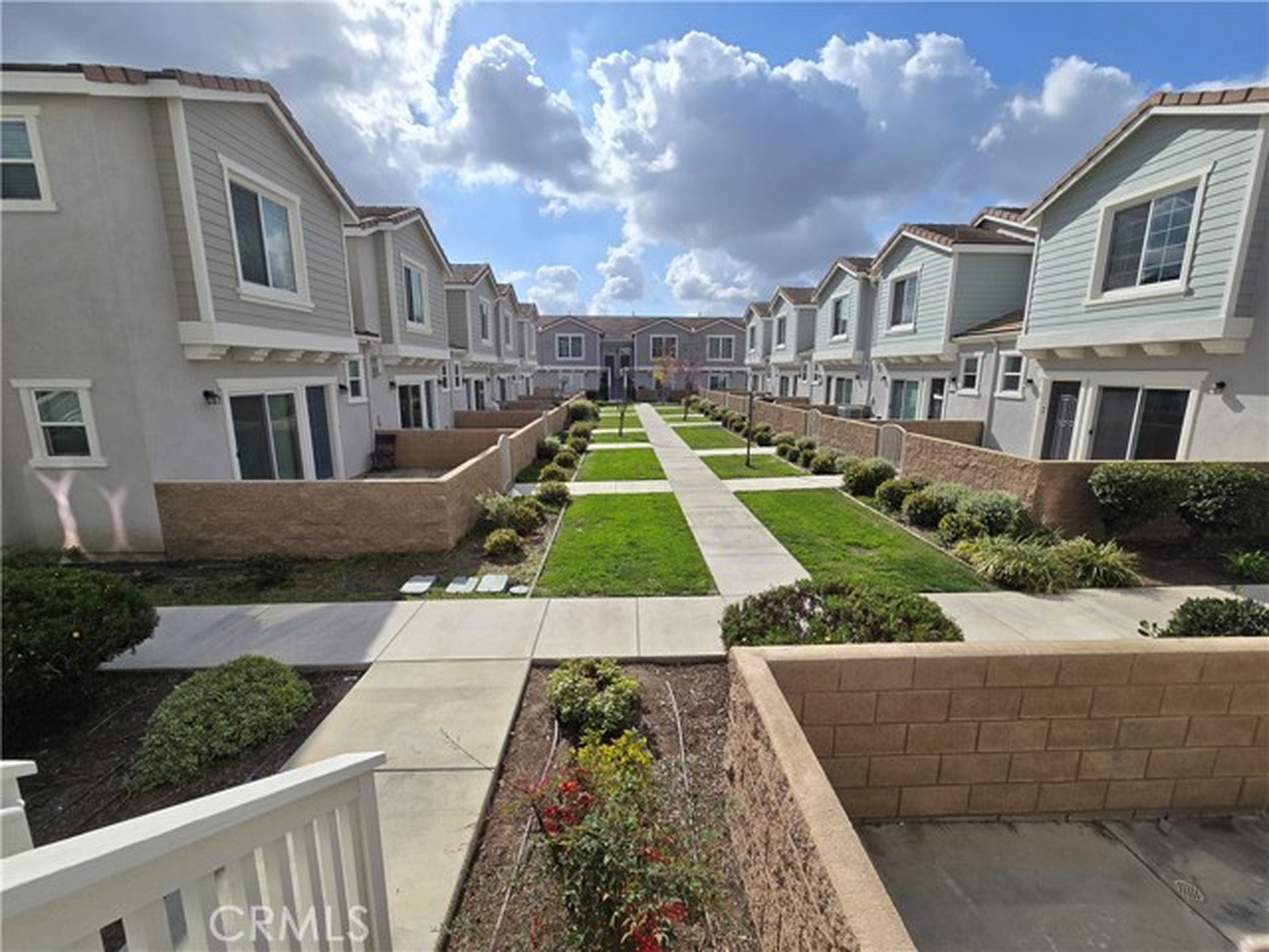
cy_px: 476
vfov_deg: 89.9
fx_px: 477
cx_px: 634
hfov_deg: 106.2
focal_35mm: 13
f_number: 2.2
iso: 50
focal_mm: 2.2
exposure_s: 1/4616
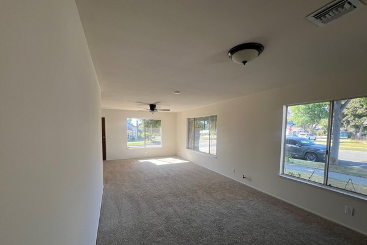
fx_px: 143
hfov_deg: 104.3
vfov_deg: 80.7
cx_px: 182
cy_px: 140
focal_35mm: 14
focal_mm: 1.57
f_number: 1.8
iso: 32
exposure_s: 1/142
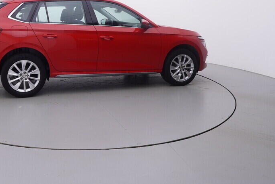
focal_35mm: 34
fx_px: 258
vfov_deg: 38.2
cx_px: 77
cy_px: 47
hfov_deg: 54.1
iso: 200
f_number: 5
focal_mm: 15
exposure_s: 1/80
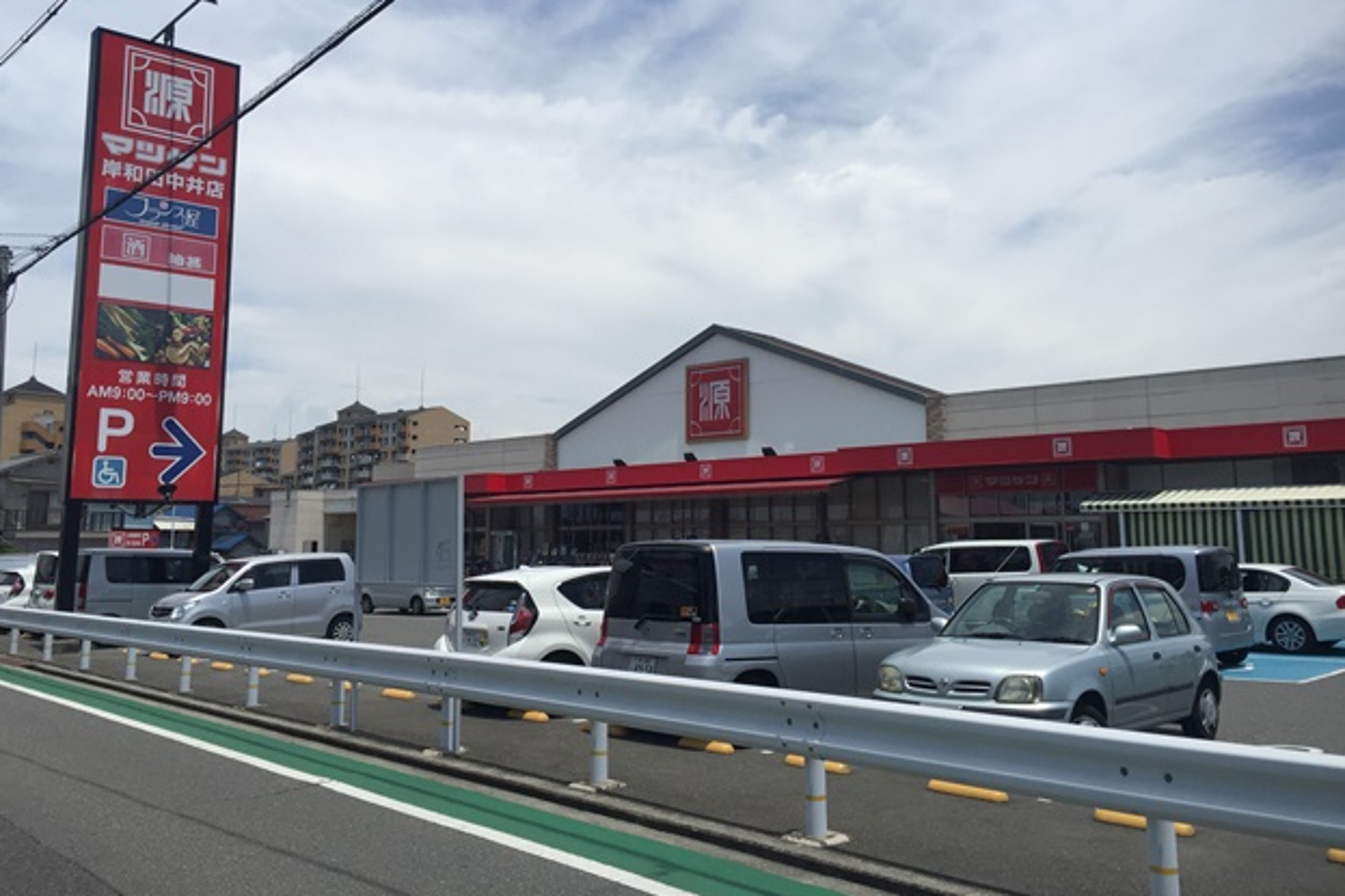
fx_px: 1158
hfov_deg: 60.3
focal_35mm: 31
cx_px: 667
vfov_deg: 42.2
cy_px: 386
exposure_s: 1/3597
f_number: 2.2
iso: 32
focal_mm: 4.15
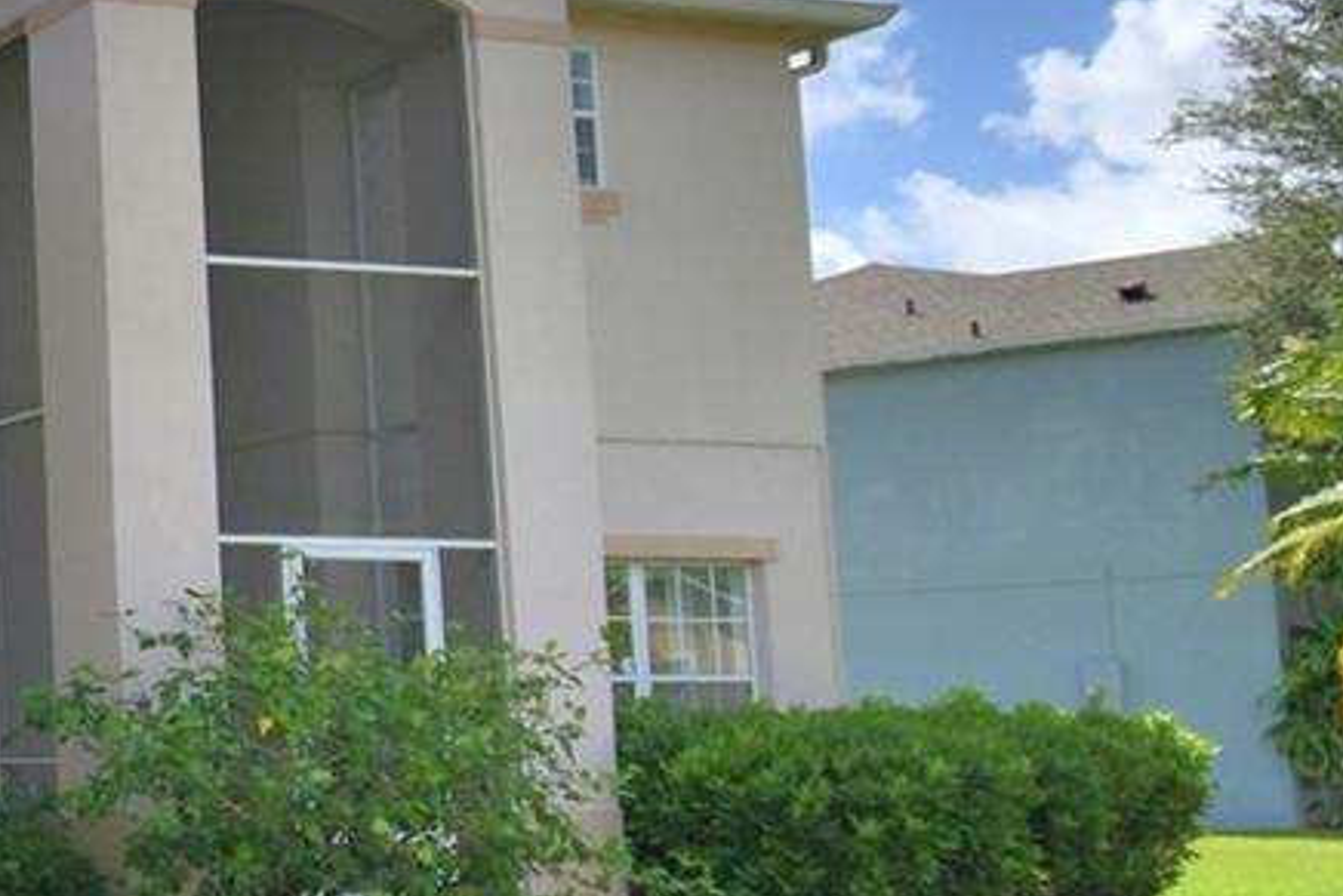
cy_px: 517
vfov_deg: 24.6
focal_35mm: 55
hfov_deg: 27.1
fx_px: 2052
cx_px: -601
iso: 100
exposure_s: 1/1600
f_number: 4.5
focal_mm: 10
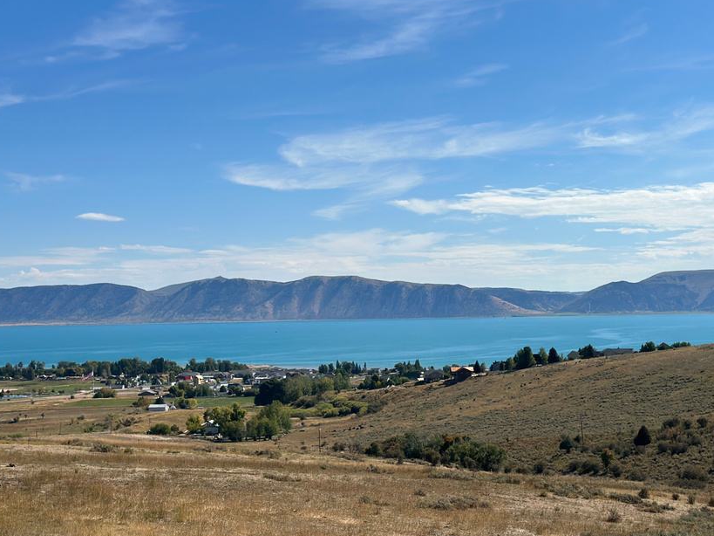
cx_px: 394
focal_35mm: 60
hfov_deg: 32.2
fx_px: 1237
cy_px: 256
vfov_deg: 24.4
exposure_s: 1/12048
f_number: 1.78
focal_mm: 6.86
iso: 100
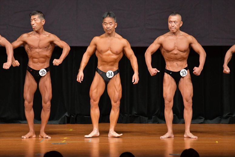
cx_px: 118
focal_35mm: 285
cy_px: 78
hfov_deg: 7.2
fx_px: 1860
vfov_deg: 4.8
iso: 5000
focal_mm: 190
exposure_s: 1/400
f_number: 5.6
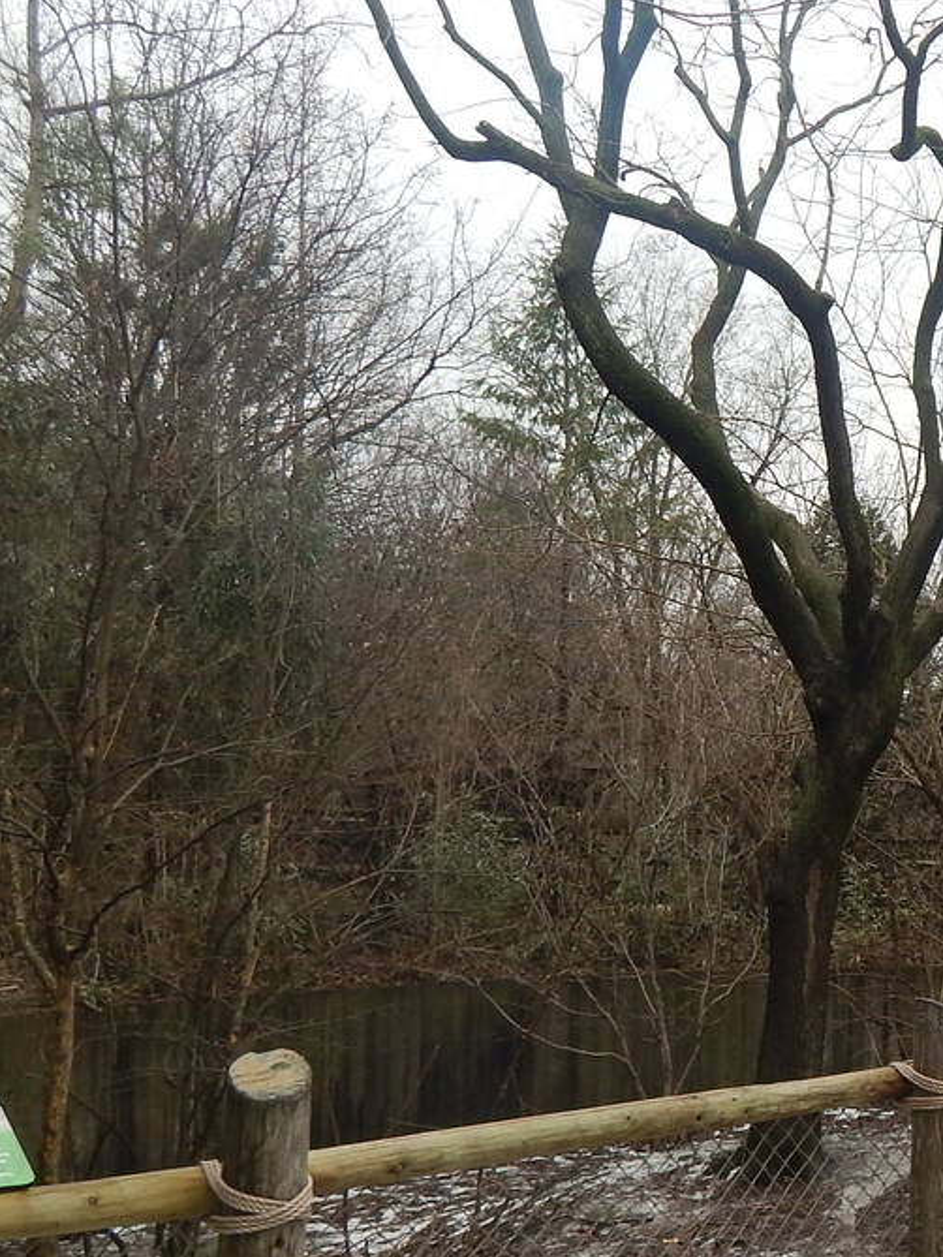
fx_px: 1997
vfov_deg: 34.9
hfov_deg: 24.5
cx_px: 1078
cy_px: 658
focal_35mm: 55
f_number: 3
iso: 125
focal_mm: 4
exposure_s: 1/250
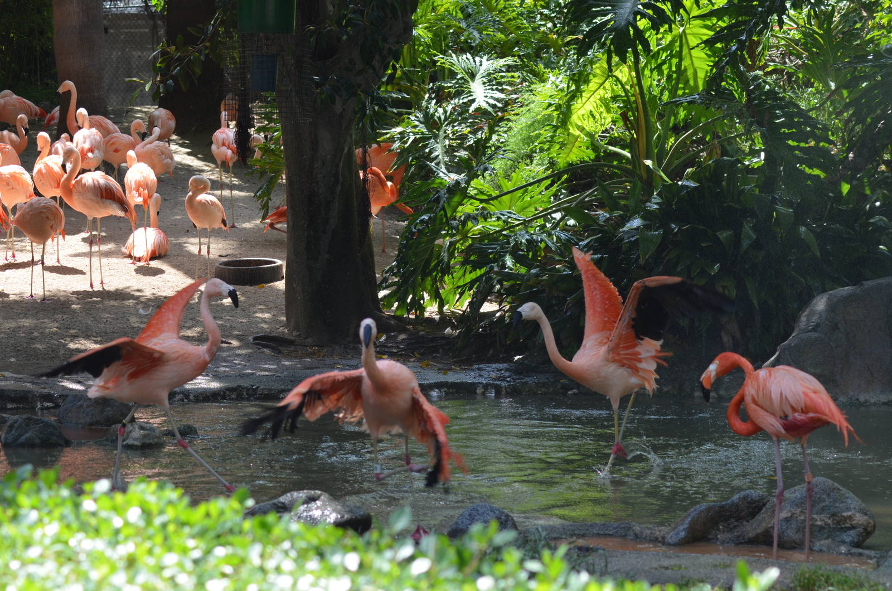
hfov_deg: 19.5
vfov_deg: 13.0
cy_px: 296
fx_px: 2596
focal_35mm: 105
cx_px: 446
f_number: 5.6
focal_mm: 70
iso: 400
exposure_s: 1/500
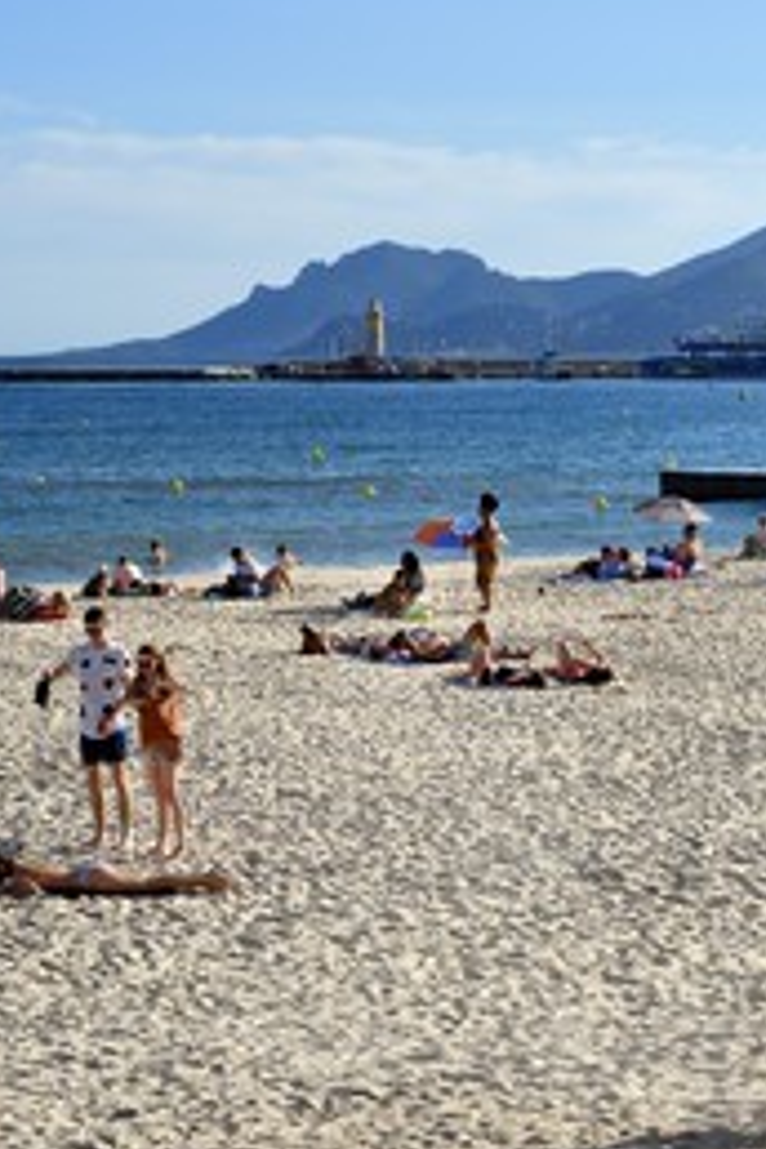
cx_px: 454
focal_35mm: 114
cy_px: 597
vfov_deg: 17.9
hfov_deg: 12.0
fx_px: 3638
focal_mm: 70
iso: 200
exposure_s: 1/400
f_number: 11
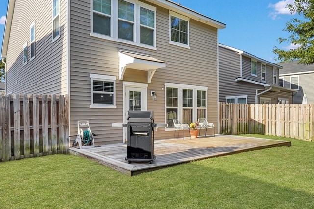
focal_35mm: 27
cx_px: 160
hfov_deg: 67.4
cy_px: 112
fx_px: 235
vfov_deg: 47.8
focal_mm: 16
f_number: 9
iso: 320
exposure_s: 1/640
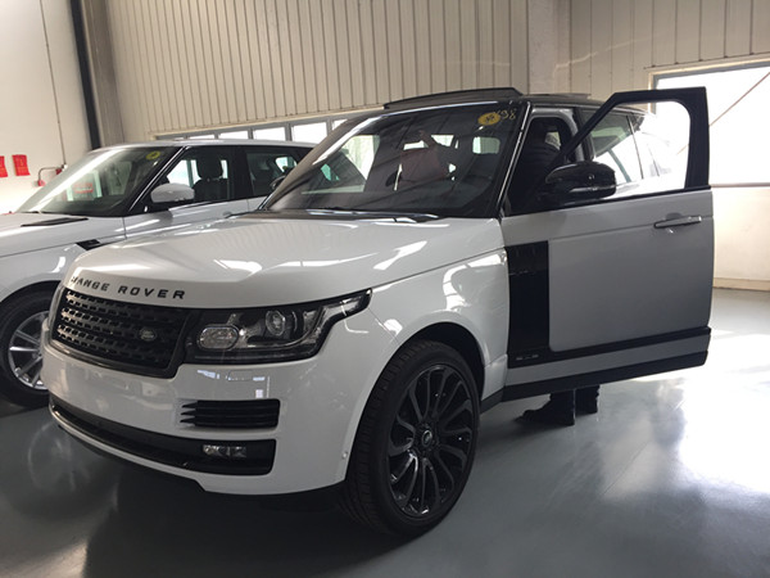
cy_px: 289
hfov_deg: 61.7
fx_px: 645
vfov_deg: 48.2
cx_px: 385
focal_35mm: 29
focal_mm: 4.15
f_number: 2.2
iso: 50
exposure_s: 1/100
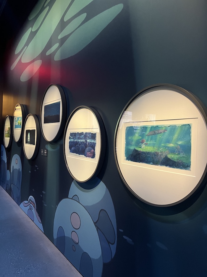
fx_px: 207
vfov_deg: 67.3
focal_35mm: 26
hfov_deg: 53.1
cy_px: 138
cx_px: 104
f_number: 1.5
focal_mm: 5.7
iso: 640
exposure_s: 1/40
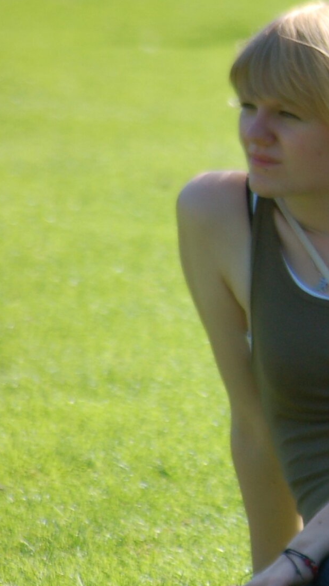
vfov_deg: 2.3
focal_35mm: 937
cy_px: 352
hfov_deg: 1.3
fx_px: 14542
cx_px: 554
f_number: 5.6
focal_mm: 300
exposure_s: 1/640
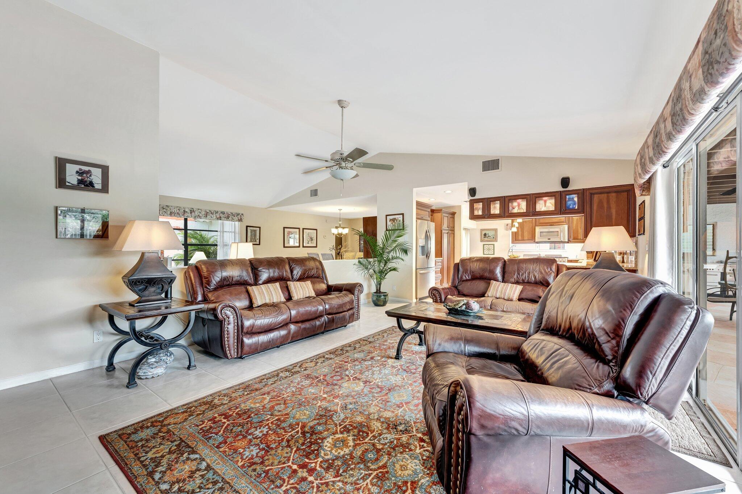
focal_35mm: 15
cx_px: 371
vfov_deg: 78.4
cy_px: 247
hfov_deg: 101.5
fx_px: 303
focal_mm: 14.7
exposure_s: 1
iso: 400
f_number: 8
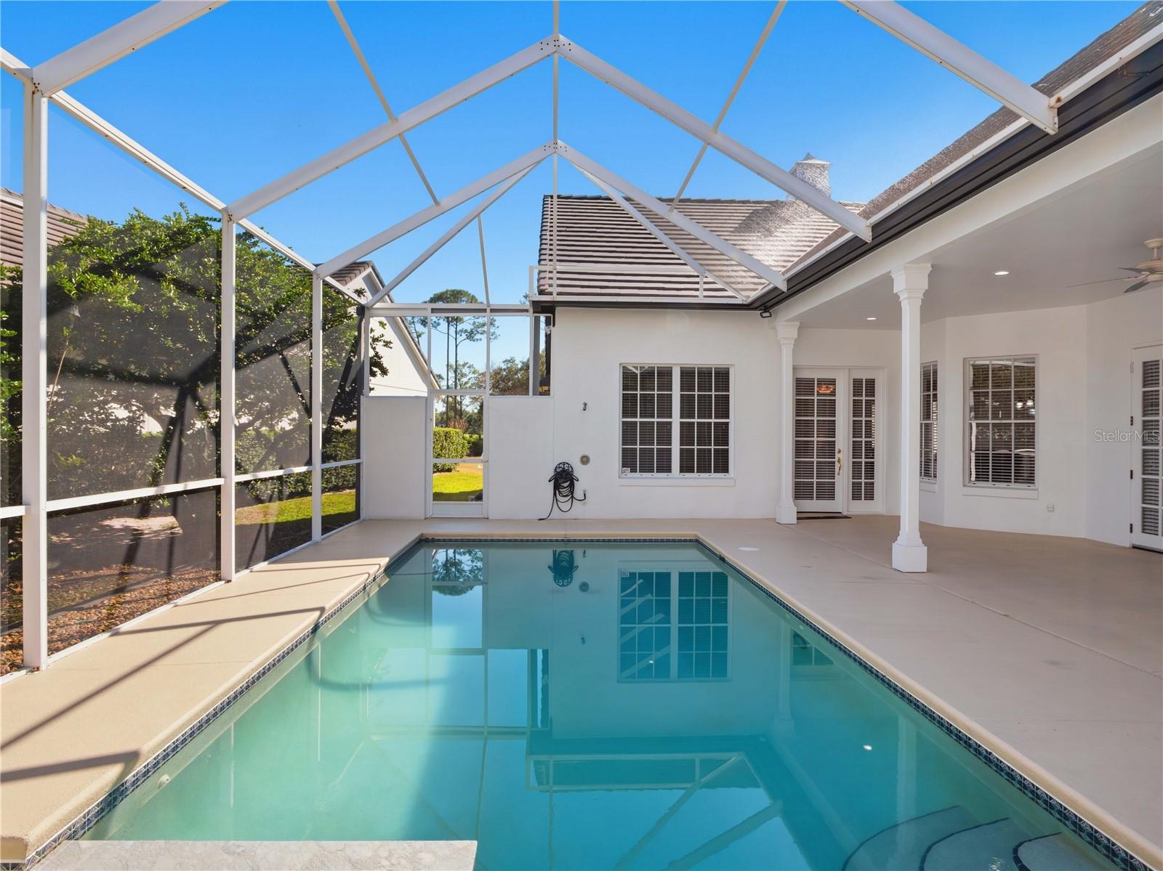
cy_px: 436
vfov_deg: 65.9
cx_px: 582
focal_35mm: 20
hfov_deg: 81.8
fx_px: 672
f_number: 7.1
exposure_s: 1/500
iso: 200
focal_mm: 10
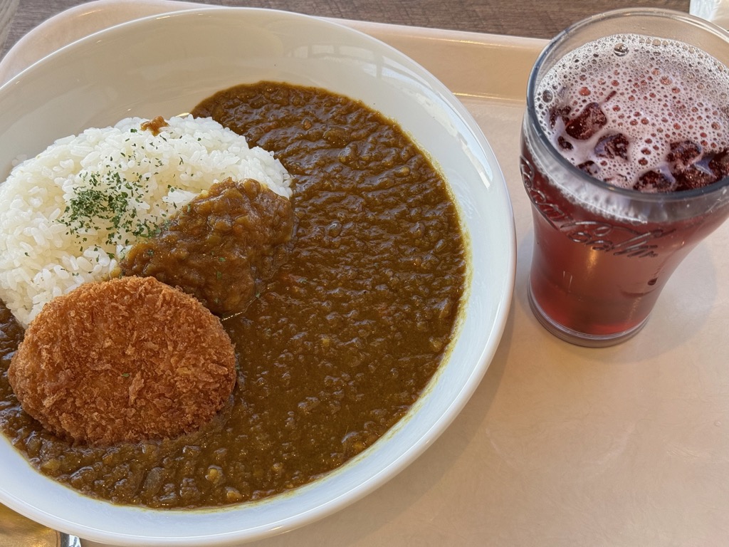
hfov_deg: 39.7
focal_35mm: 48
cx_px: 364
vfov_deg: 30.3
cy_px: 274
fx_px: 1011
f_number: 1.78
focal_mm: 6.86
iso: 64
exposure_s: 1/318
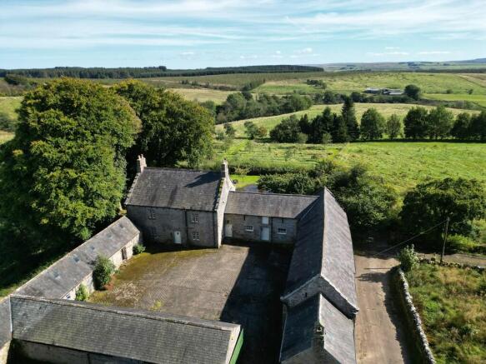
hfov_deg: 71.6
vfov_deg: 56.8
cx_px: 243
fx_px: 337
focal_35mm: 24
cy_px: 182
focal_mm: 6.72
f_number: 1.7
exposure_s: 1/2000
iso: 110
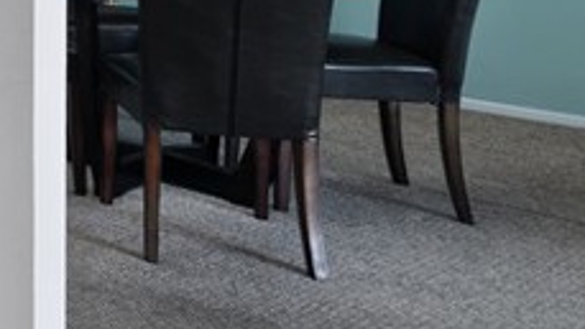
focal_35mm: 75
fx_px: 1164
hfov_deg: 18.3
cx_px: -598
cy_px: -177
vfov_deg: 14.9
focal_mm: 16
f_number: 6.7
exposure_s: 1/2
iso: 250
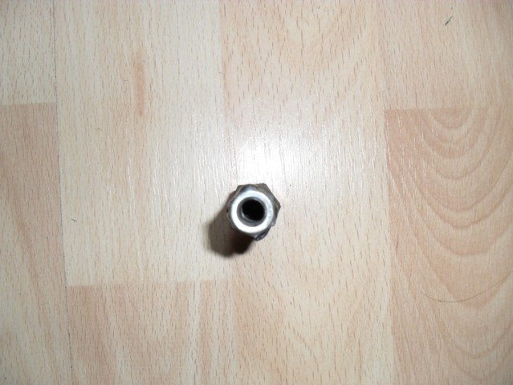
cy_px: 192
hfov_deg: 52.6
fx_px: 519
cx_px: 256
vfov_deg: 40.7
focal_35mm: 35
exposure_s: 1/45
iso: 200
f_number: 3.2
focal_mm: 6.3
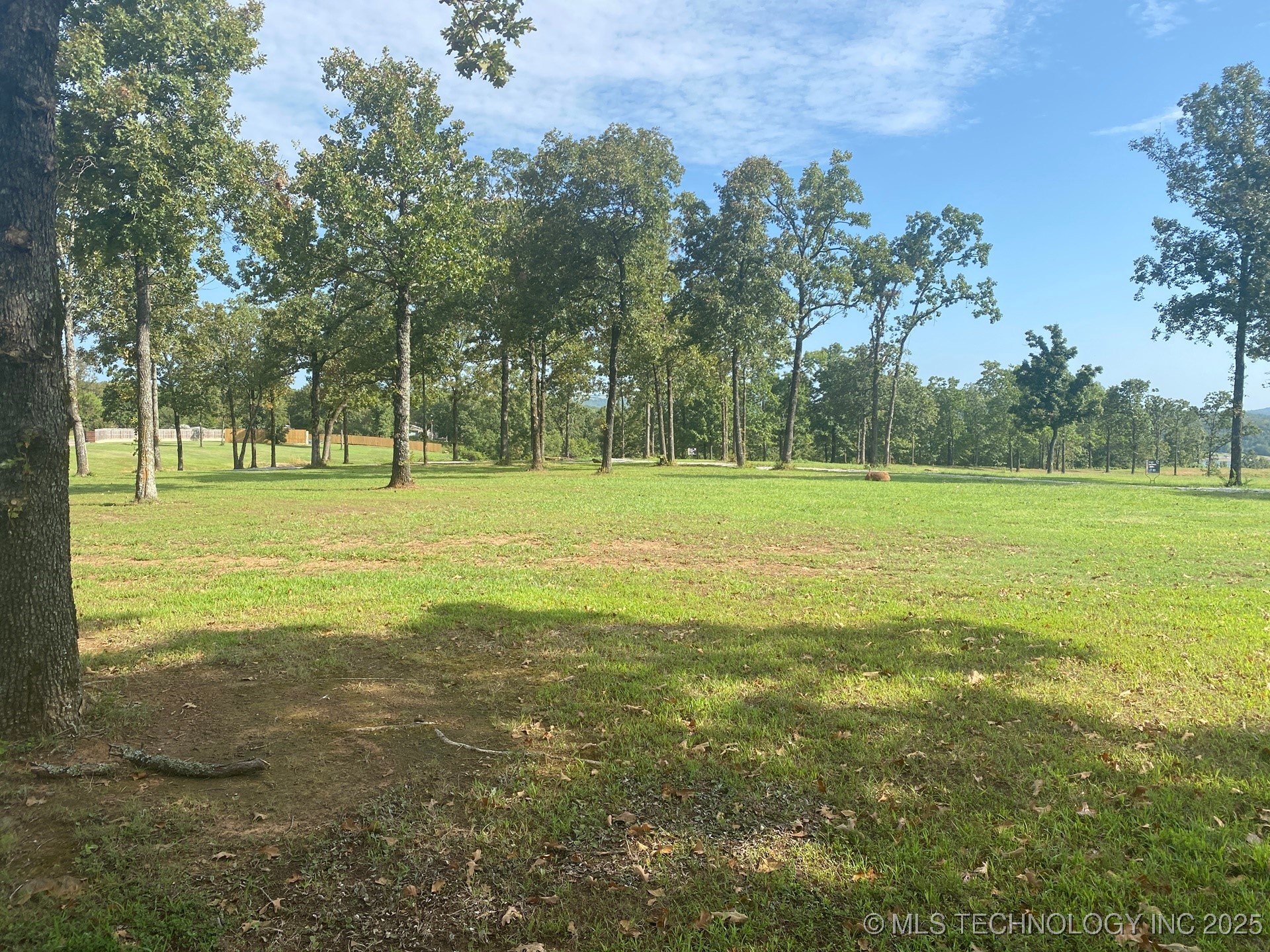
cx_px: 635
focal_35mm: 26
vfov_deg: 53.1
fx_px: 954
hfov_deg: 67.3
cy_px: 476
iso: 32
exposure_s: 1/1484
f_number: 1.8
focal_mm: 4.25
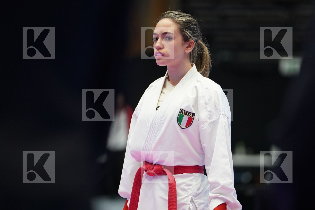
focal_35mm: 300
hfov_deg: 6.9
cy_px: 105
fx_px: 2625
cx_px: 158
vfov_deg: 4.6
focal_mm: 200
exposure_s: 1/500
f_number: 2.8
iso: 2000
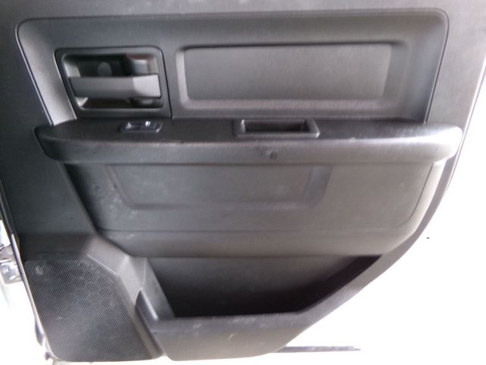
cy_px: 182
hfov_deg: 71.6
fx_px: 337
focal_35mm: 24
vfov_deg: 56.8
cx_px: 243
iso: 332
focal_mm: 4.3
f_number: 3.7
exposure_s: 1/17
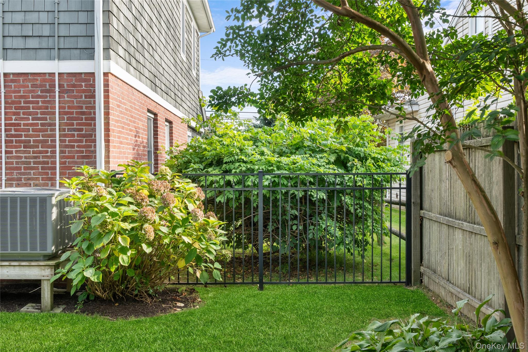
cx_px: 264
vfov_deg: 36.9
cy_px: 176
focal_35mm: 36
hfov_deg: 53.1
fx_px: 528
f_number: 9
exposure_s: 1/15
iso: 500
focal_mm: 24
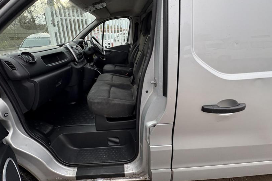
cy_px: 72
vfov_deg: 73.0
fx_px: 121
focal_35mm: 16
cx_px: 126
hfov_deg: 96.5
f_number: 2.2
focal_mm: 2.22
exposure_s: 1/102
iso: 50
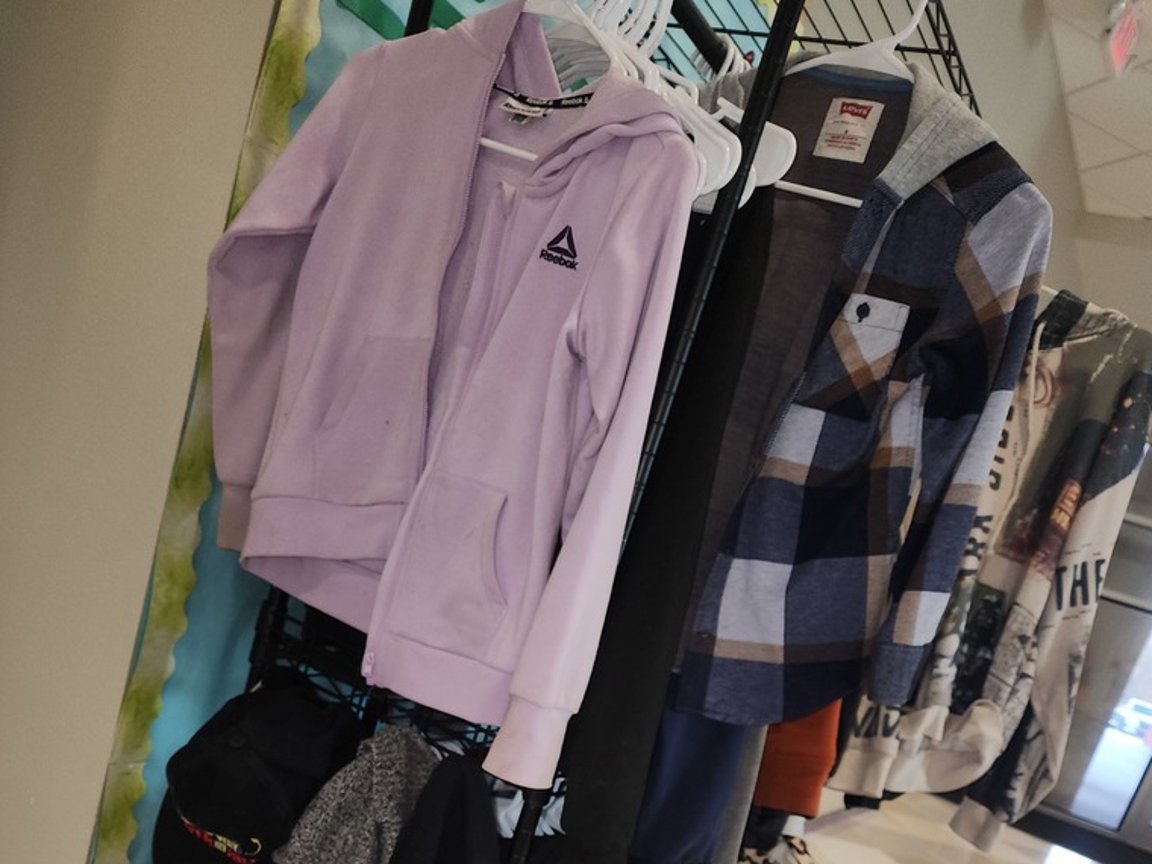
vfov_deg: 42.5
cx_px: 581
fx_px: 1032
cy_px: 741
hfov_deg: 58.4
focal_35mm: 31
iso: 100
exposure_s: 1/24
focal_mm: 6.4
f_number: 1.8
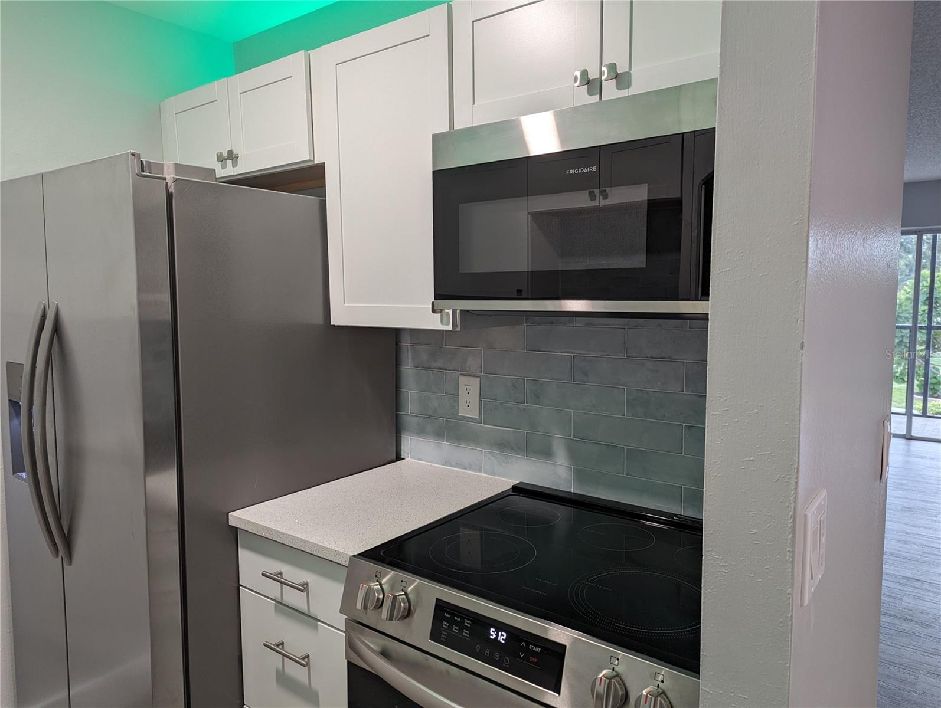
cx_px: 470
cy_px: 354
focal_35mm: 24
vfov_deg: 56.9
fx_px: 653
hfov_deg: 71.5
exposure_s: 1/23.8
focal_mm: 6.81
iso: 77
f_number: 1.85
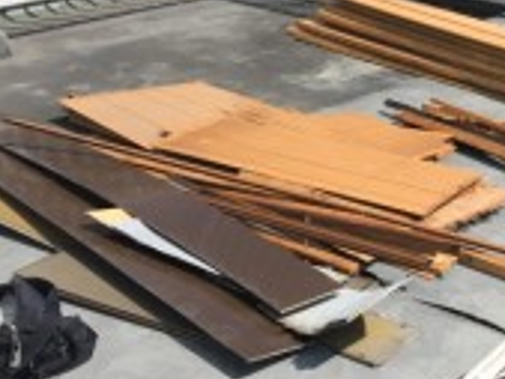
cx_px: 541
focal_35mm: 74
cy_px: 207
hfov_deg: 24.7
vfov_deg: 19.9
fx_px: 1080
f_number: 2.2
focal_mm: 4.15
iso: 25
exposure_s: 1/1709
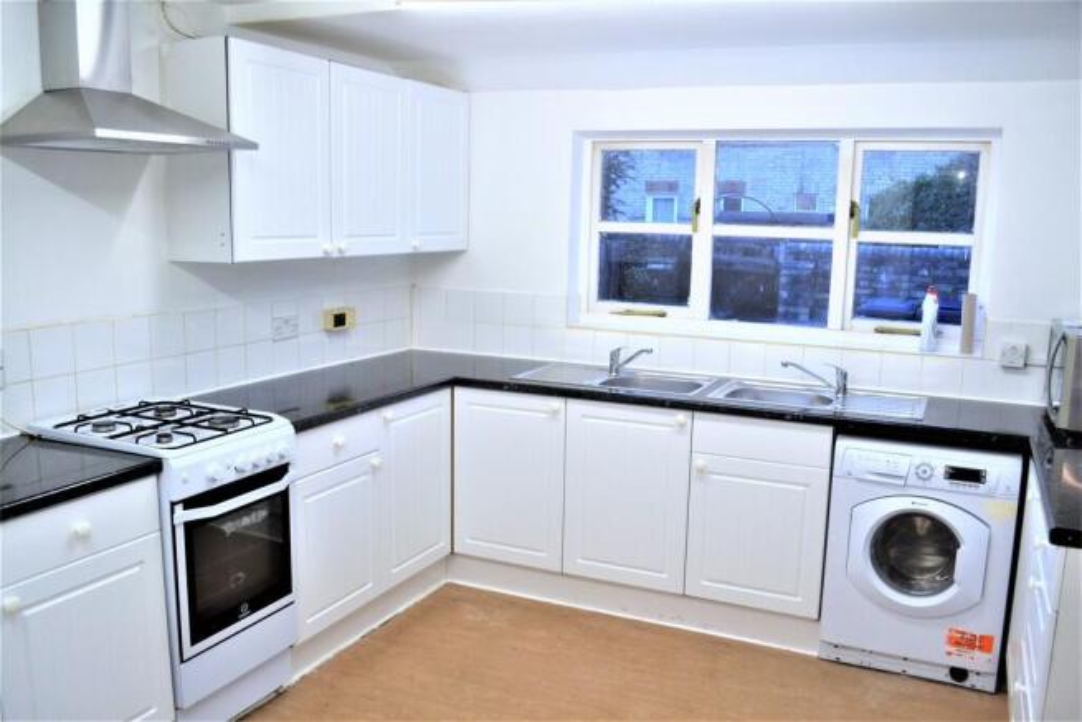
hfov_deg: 61.9
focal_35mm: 30
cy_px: 361
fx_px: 902
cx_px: 541
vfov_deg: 43.6
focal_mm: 20
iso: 400
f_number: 5
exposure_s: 1/100
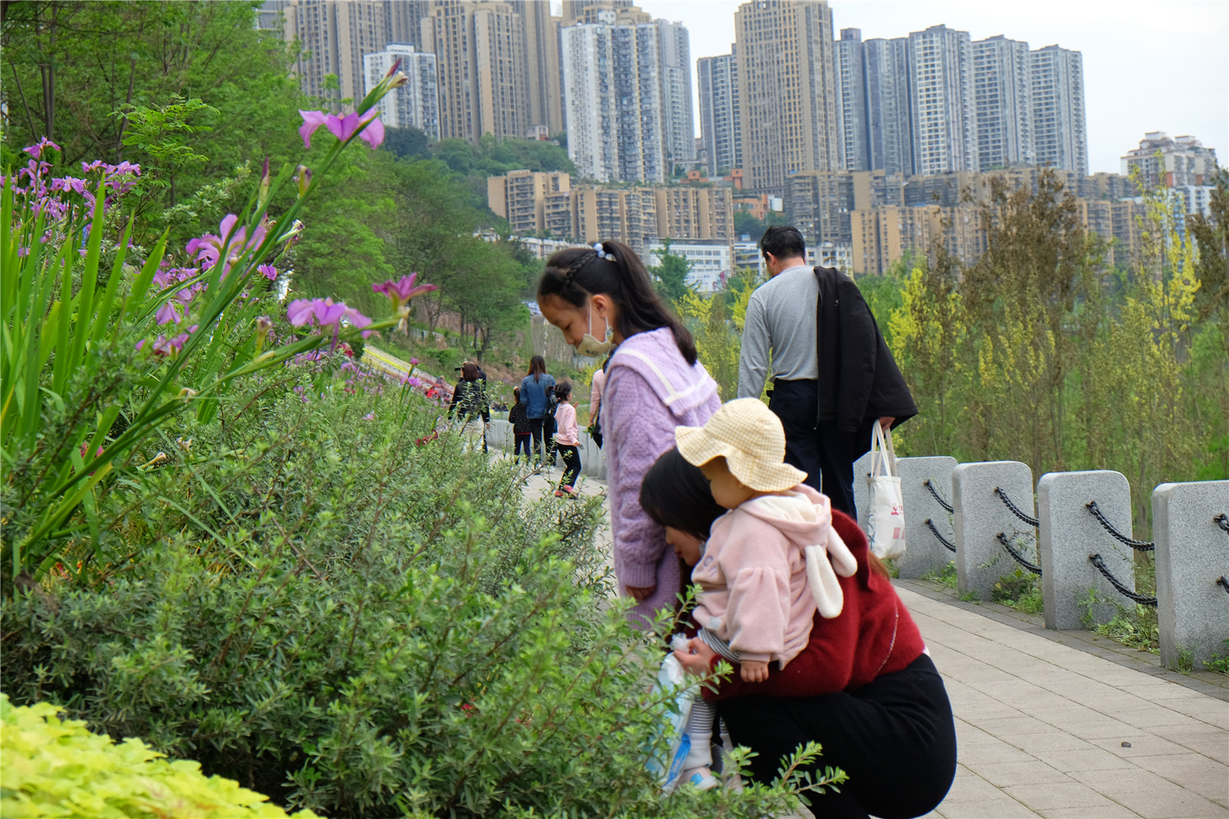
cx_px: 614
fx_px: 2833
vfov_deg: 16.4
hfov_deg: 24.5
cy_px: 410
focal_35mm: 83
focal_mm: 55
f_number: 6.4
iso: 200
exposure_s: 1/160
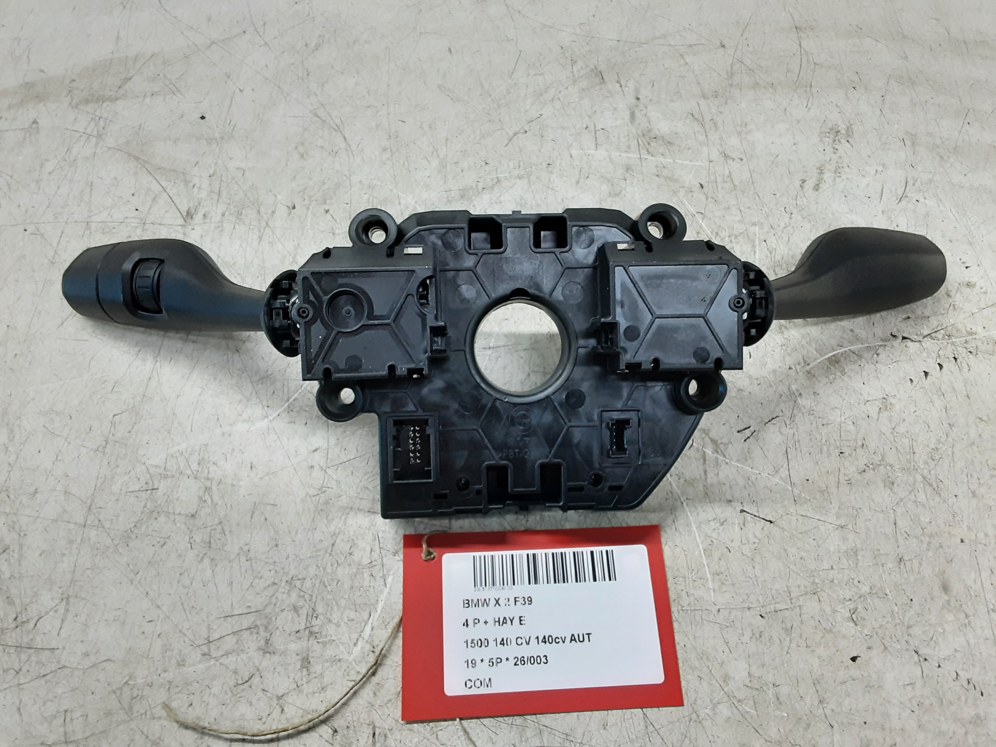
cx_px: 498
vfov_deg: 51.4
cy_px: 374
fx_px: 777
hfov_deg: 65.3
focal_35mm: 27
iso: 160
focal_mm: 2.91
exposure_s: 1/50
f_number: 1.9
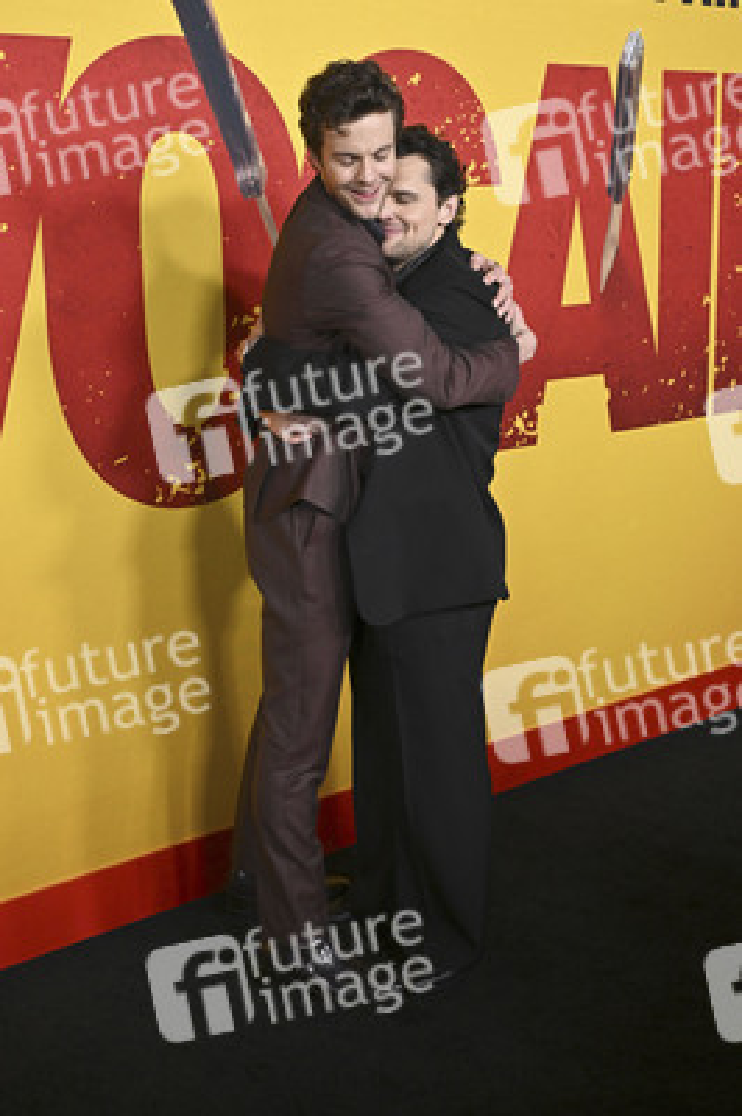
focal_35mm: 44
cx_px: 371
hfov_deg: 30.5
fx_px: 1363
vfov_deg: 44.5
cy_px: 558
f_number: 6.3
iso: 2000
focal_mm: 44
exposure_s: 1/250
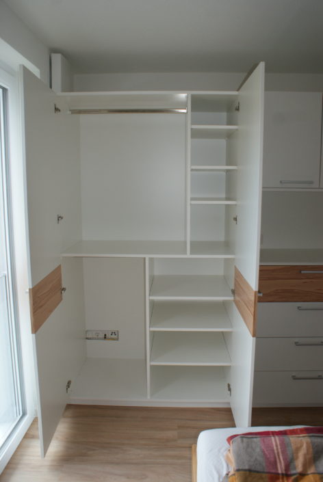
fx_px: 362
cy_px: 241
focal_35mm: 27
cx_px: 162
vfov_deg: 67.3
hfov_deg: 48.1
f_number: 5.6
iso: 400
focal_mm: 18
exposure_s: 1/80
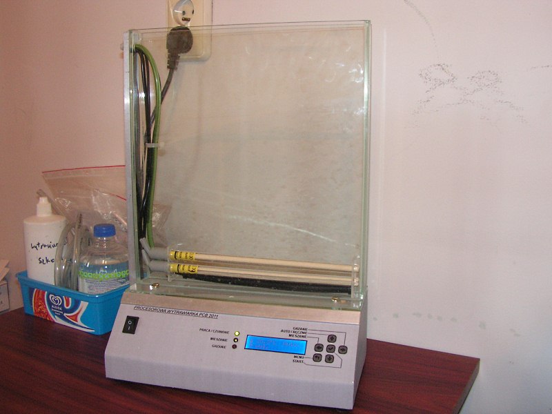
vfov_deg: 39.7
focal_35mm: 36
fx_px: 574
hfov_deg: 51.4
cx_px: 276
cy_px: 207
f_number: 3.2
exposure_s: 1/40
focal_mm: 6
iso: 200
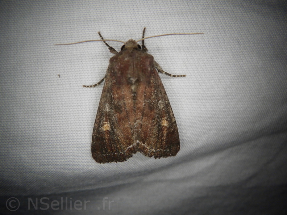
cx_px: 144
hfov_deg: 54.0
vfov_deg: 41.8
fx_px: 282
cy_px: 108
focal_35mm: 34
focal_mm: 6.1
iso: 250
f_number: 4.6
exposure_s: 1/400
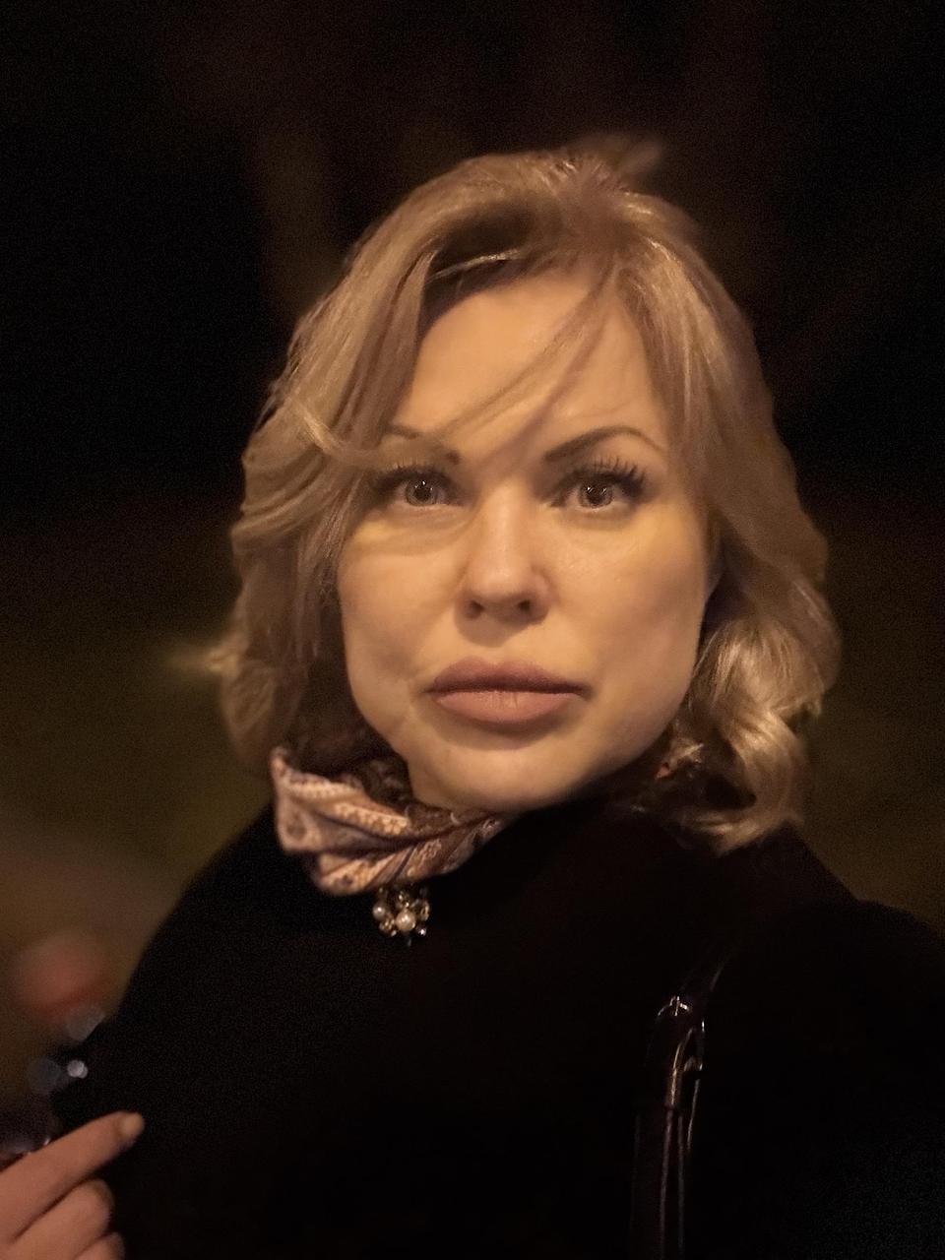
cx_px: 472
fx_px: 1092
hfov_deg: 46.8
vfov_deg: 60.0
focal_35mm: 30
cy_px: 630
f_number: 1.9
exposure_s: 1/17
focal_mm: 2.69
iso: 1250
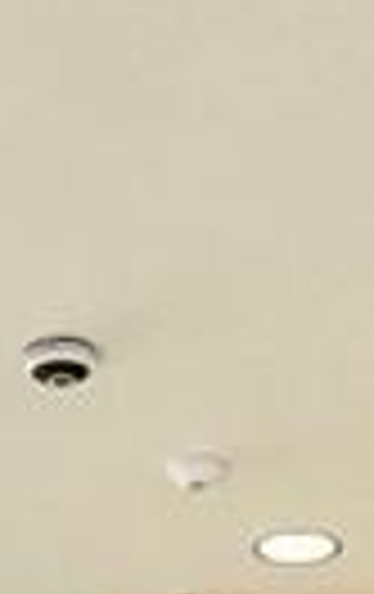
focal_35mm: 115
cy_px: 1346
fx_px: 1867
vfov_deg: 13.9
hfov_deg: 11.4
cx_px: 59
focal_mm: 2.22
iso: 80
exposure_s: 1/118
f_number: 2.2
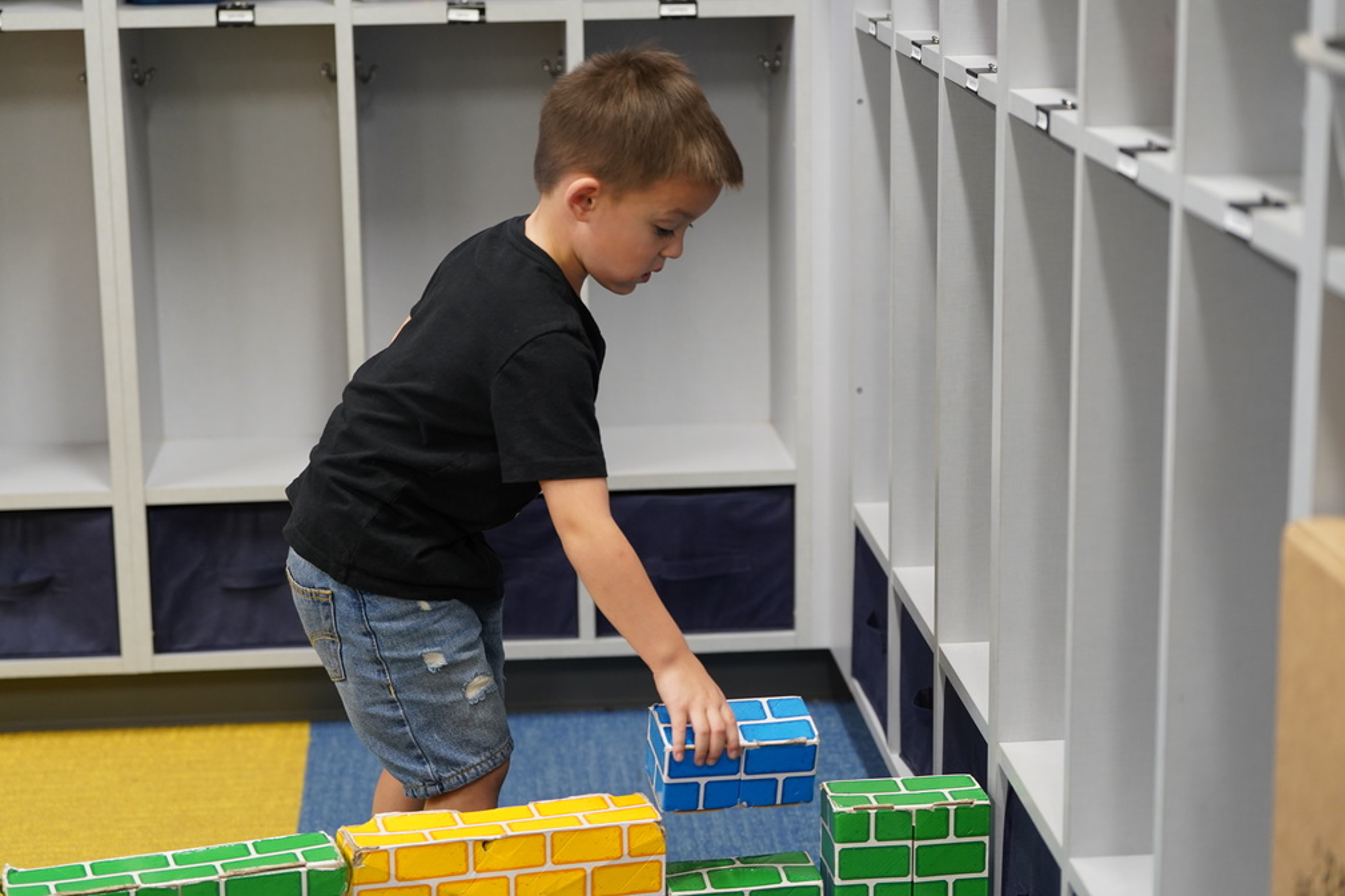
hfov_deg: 28.5
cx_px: 669
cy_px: 443
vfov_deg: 19.2
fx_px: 2652
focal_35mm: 71
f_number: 3.2
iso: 1600
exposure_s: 1/160
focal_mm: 70
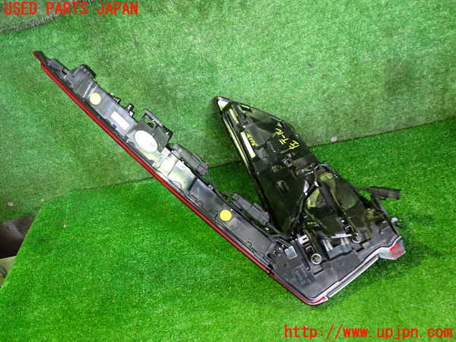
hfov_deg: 60.0
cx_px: 228
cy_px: 171
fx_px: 395
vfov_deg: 46.8
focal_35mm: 30
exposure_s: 1/30
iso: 800
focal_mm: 5.4
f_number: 2.3
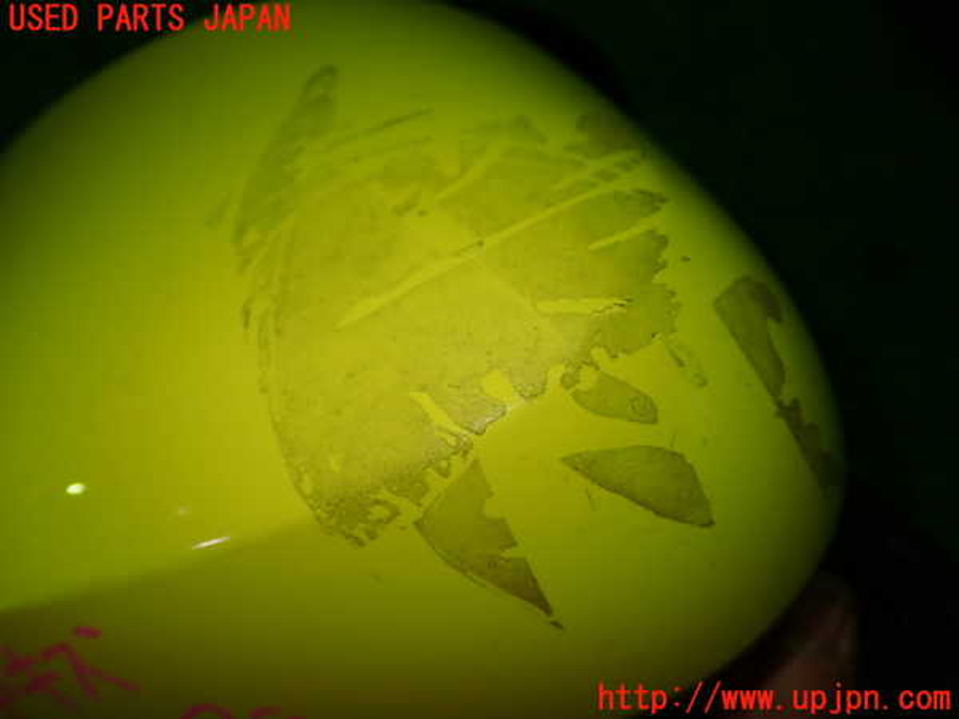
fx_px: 997
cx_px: 480
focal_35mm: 36
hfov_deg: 51.4
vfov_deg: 39.7
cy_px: 360
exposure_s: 1/80
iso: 100
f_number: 2.5
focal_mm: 6.37
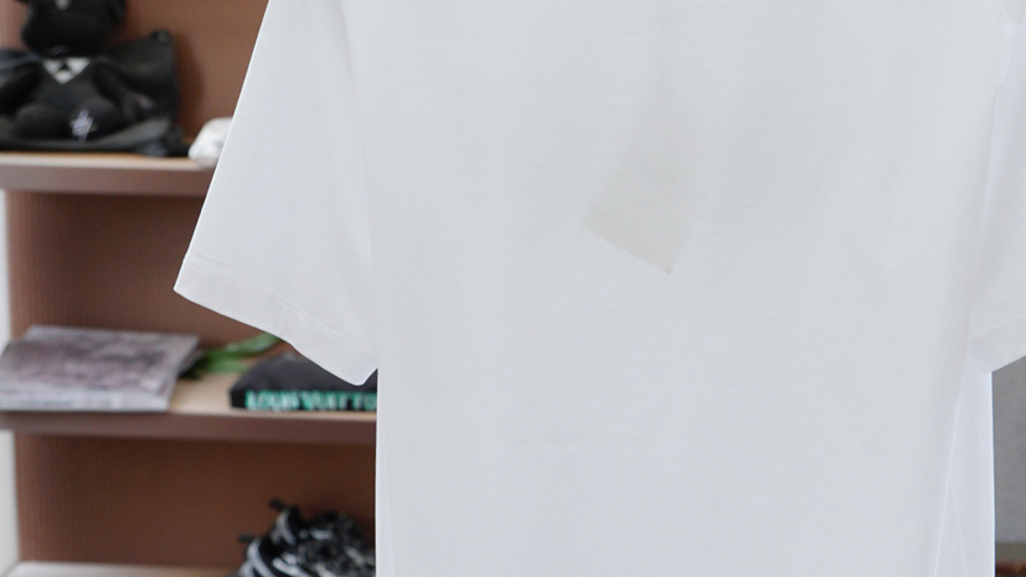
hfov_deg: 26.4
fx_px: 2176
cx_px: 665
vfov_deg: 15.0
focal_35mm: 80
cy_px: 480
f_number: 4
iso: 250
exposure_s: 1/250
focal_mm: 26
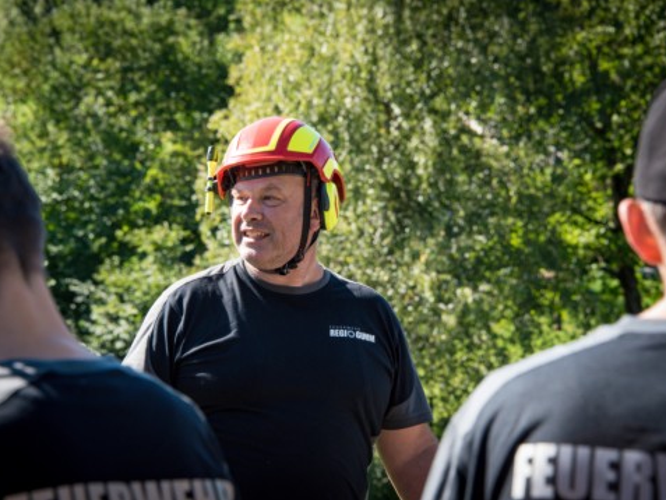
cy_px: 250
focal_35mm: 147
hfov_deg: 13.4
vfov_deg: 10.1
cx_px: 304
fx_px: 2829
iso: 1600
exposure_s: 1/500
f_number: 11
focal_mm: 135
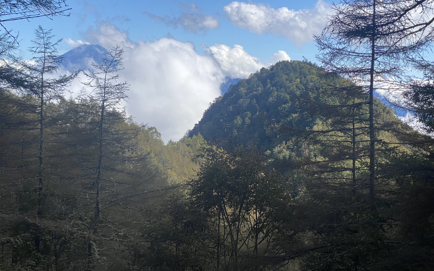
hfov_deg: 32.5
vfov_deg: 20.5
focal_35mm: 63
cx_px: 225
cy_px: 88
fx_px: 745
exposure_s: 1/1170
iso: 20
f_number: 2
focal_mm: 6
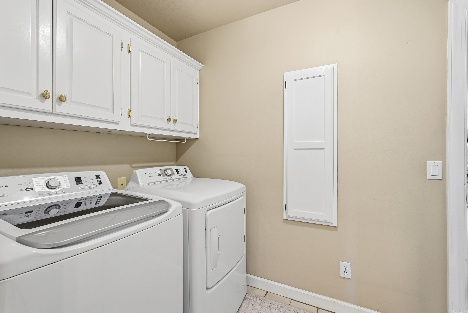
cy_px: 156
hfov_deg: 96.7
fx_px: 208
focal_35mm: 16
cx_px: 234
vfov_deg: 73.8
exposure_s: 1/15
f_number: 9
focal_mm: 16
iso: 250
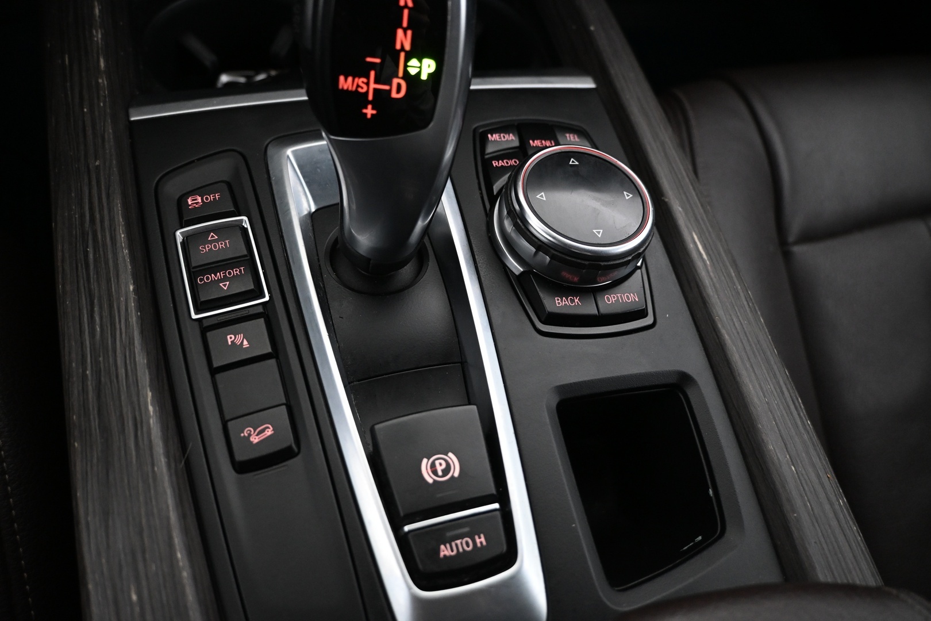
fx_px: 659
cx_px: 466
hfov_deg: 70.4
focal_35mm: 26
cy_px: 310
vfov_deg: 50.4
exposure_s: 1/25
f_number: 3.5
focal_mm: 17
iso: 1800
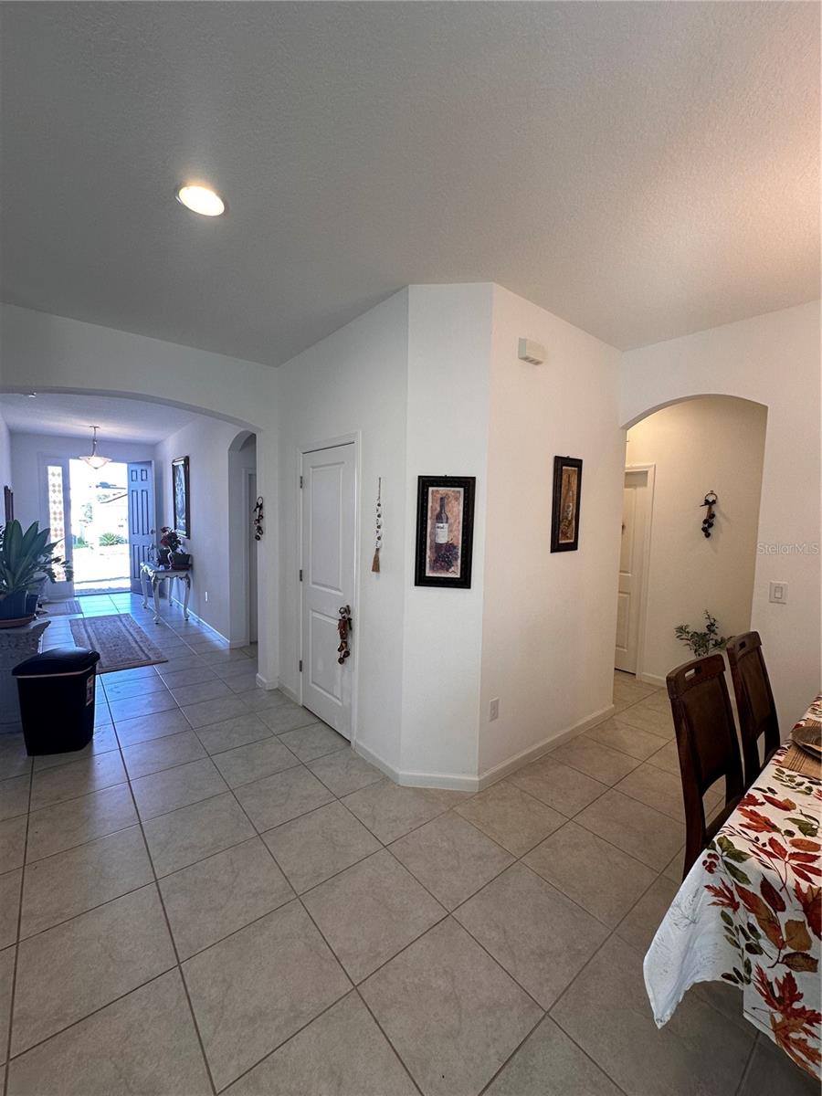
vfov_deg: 102.1
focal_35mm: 14
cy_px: 548
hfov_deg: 85.7
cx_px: 411
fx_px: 443
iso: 100
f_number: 2.2
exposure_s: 1/120
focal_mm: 2.22
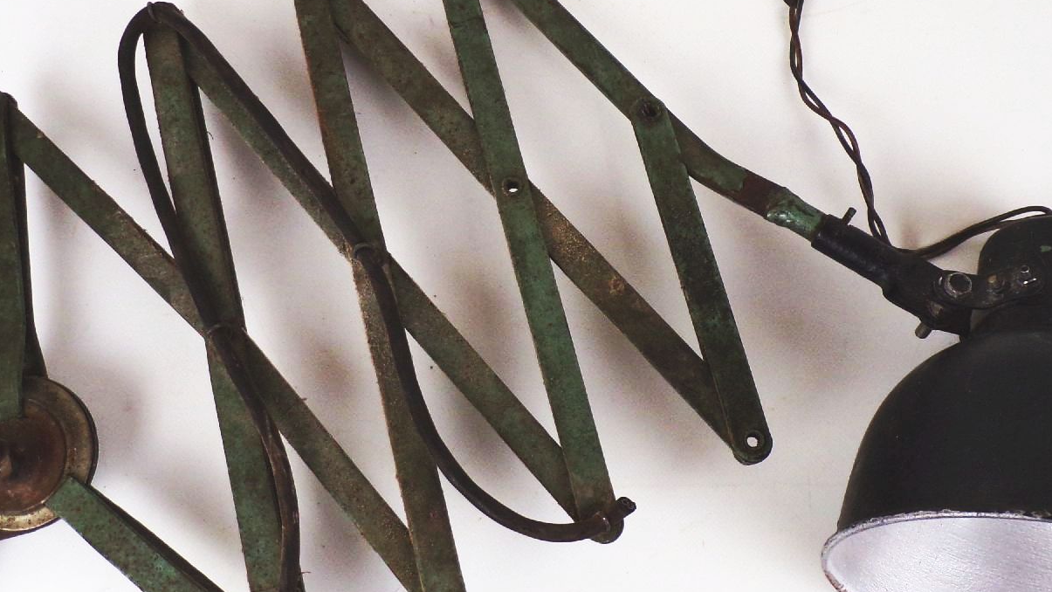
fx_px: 1116
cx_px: 561
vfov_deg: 29.7
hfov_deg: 50.4
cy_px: 339
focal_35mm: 40
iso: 146
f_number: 3
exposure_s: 1/60
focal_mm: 4.3
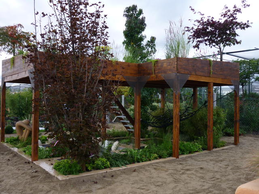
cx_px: 130
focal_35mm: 33
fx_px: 247
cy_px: 97
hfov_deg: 55.4
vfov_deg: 42.9
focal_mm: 5.5
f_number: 2.8
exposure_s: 1/60
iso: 80
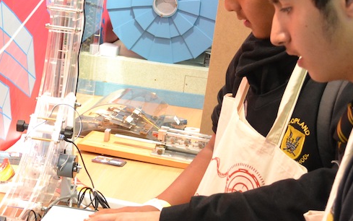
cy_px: 109
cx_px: 170
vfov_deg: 13.6
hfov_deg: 21.6
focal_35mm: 96
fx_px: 924
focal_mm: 24
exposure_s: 1/30
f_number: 5
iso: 1600
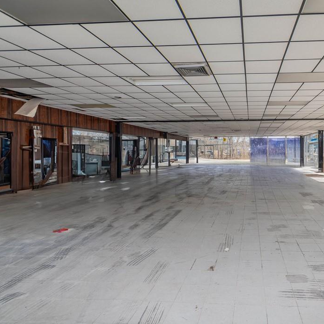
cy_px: 159
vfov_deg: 74.8
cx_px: 245
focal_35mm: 20
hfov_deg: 69.6
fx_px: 212
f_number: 5.6
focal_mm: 10
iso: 100
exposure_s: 1/125
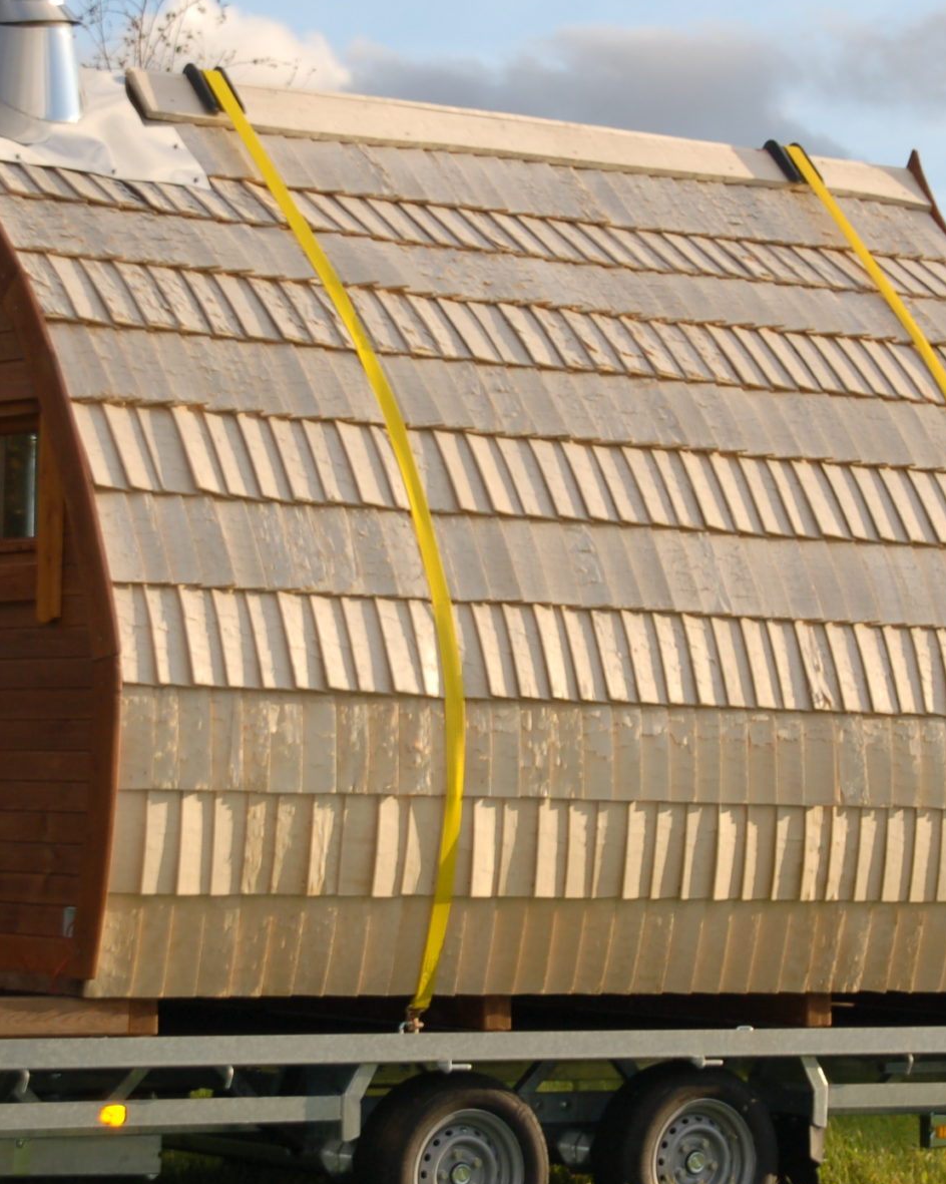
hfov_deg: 12.6
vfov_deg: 15.8
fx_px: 4272
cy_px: 588
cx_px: 479
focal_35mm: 122
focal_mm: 40
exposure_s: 1/500
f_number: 5
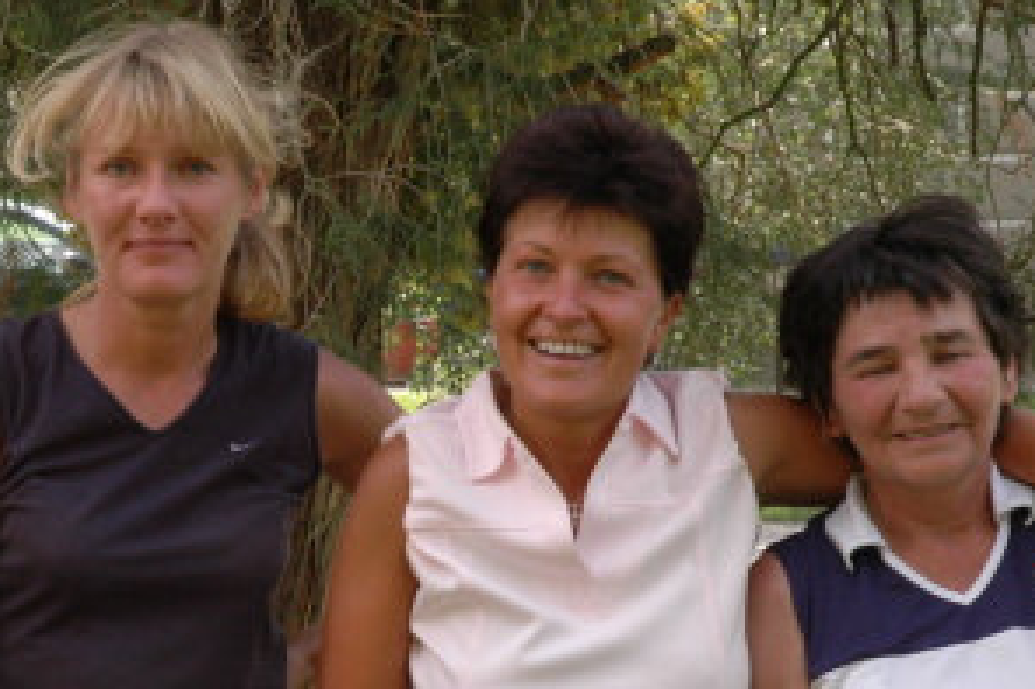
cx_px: 318
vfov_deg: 8.6
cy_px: 687
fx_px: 4540
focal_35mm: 158
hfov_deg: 13.0
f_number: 7.1
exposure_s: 1/250
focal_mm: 52
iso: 400
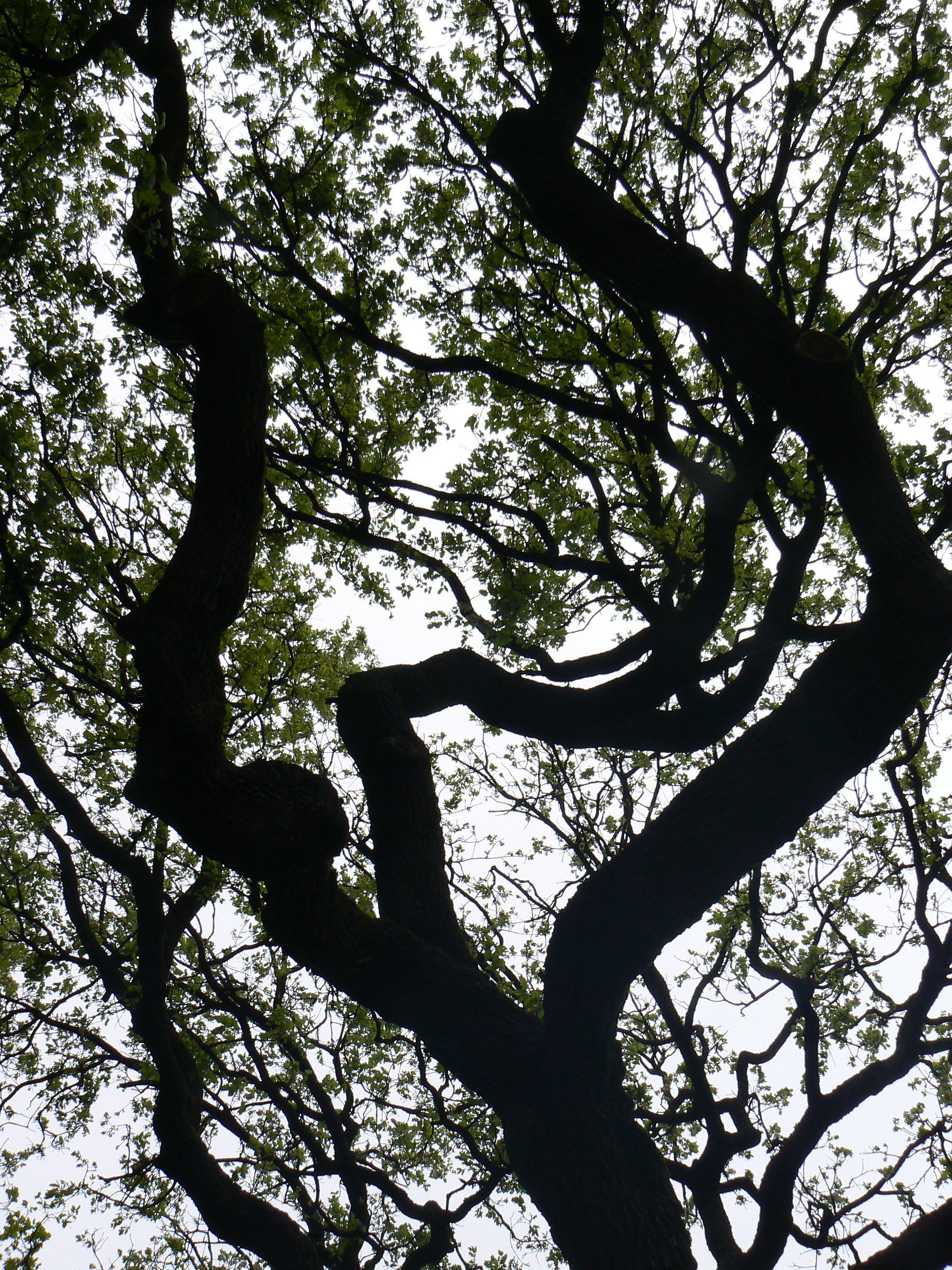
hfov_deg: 39.7
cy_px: 635
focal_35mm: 36
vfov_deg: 51.4
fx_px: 1320
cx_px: 476
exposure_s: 1/400
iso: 100
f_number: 8
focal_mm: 6
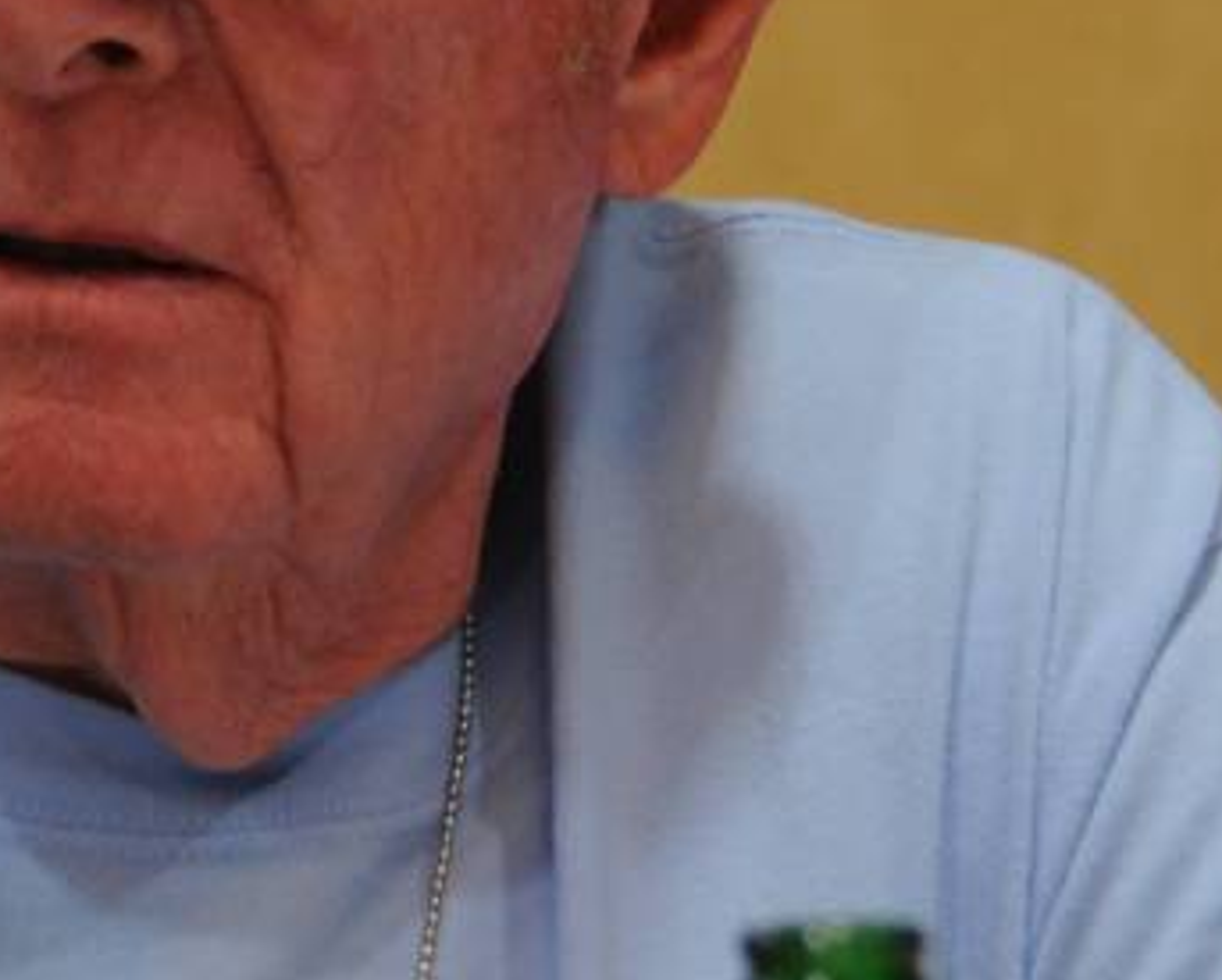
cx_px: 68
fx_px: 16003
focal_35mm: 442
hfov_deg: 4.4
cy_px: 48
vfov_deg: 3.5
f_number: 6
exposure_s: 1/30
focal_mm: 135
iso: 1250
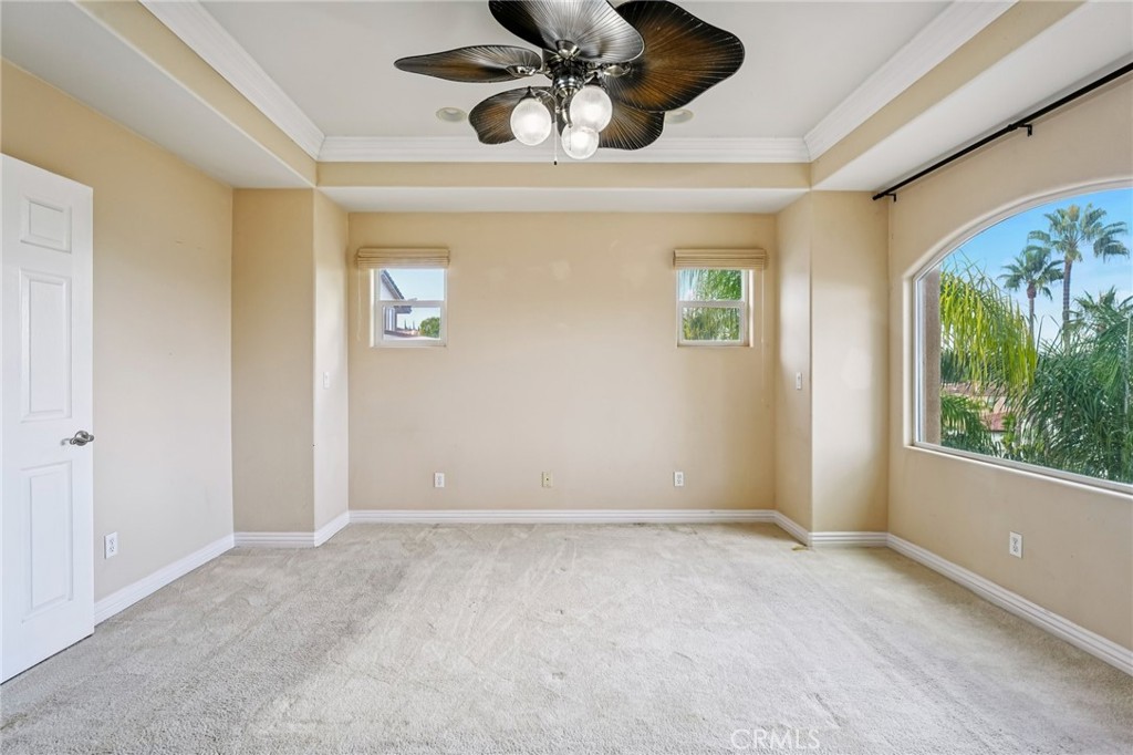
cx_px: 566
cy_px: 378
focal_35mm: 17
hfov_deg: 94.0
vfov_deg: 71.0
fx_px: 529
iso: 400
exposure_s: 1/40
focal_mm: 16.8
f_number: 8
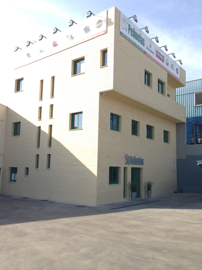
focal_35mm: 33
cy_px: 135
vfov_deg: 55.4
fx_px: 257
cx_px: 101
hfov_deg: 42.9
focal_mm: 4.13
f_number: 2.4
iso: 50
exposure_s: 1/742
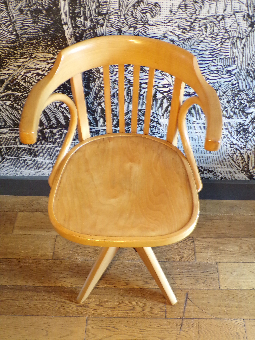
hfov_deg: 38.7
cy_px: 170
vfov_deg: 50.1
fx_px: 363
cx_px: 128
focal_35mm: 37
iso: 299
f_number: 3.3
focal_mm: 6.6
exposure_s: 1/17
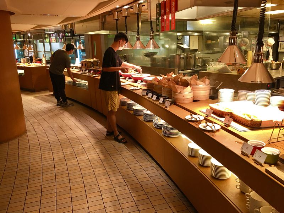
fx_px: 238
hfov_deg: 61.7
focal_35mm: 29
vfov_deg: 48.2
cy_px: 106
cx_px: 142
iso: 50
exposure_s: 1/15
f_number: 2.2
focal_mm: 4.15
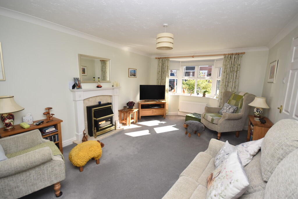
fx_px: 124
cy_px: 100
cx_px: 149
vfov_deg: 77.3
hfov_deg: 100.4
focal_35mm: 15
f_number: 5
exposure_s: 1/200
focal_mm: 10
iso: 220
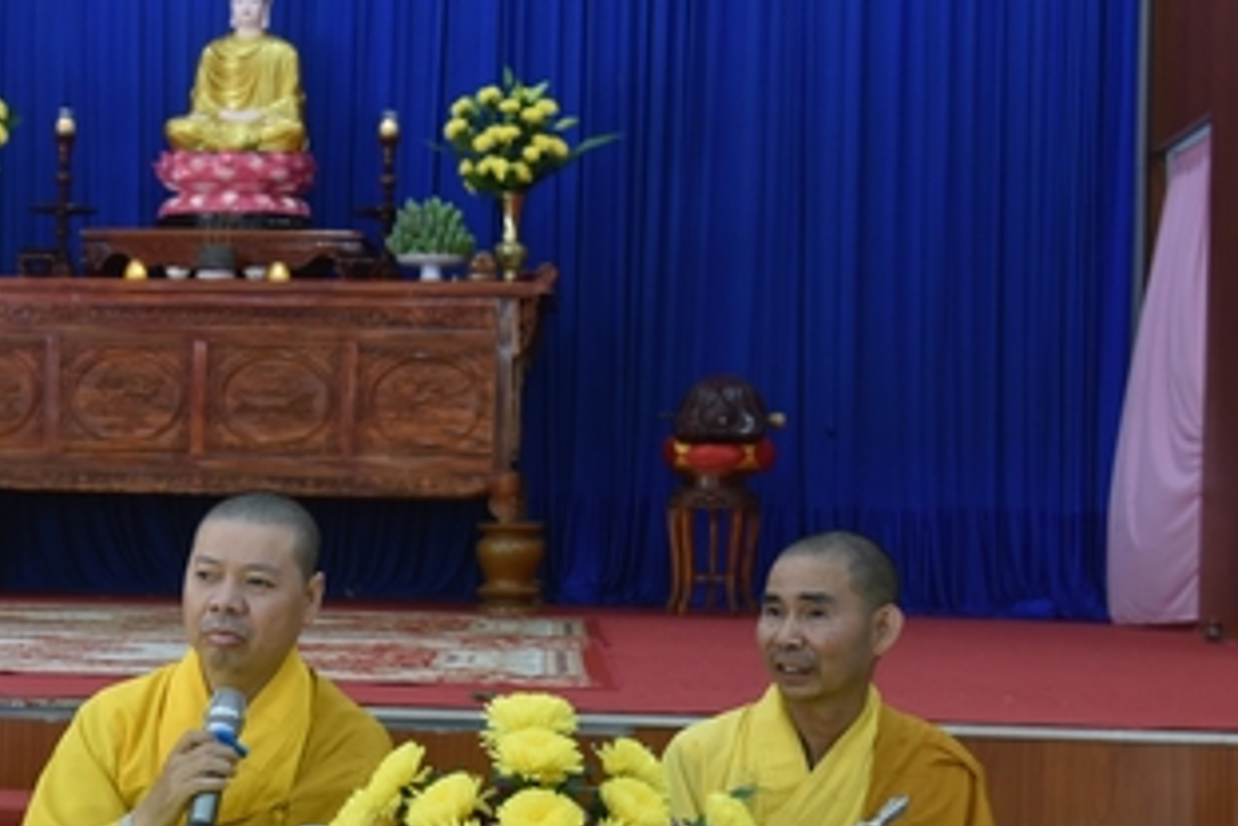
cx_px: 349
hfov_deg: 27.4
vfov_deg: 18.6
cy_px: 520
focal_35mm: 73
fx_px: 2510
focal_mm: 35
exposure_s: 1/60
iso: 720
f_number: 4
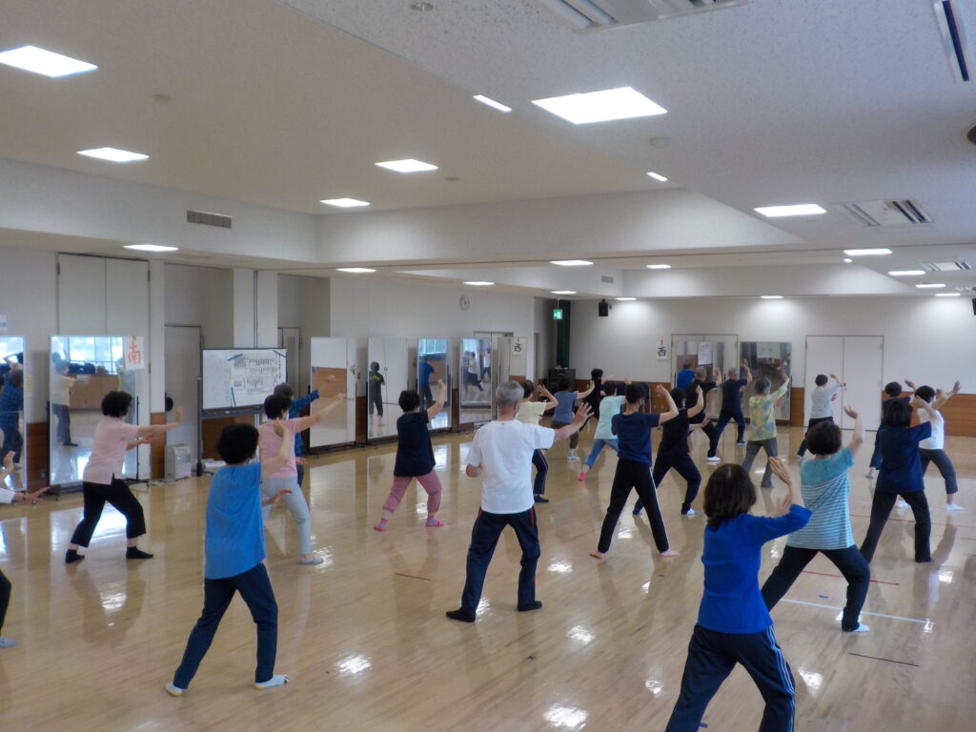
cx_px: 488
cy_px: 366
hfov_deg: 60.0
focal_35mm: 30
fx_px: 846
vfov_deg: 46.8
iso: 125
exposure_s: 1/60
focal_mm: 4.1
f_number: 3.3
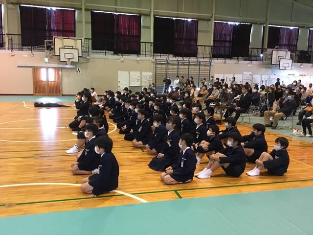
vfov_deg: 45.4
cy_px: 118
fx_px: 280
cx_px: 156
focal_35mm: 31
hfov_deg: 58.4
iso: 200
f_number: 2.4
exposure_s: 1/15
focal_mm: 3.3
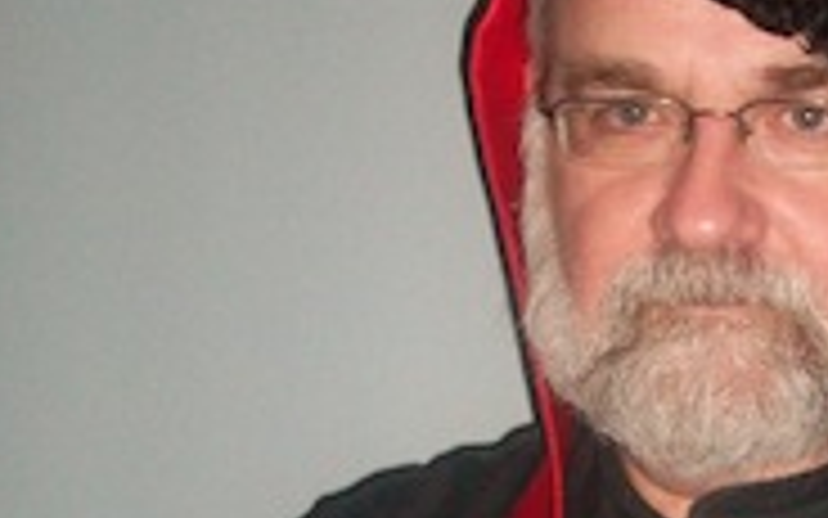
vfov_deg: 13.7
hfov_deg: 21.6
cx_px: 752
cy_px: 527
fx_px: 2121
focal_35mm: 94
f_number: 2.8
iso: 200
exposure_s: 1/125
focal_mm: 5.7
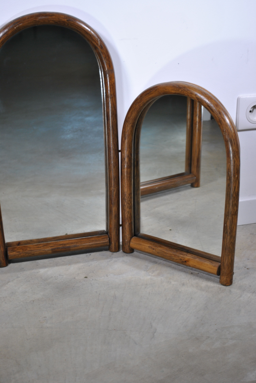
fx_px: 766
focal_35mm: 72
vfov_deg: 28.0
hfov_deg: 19.0
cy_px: 192
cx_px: 128
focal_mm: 48
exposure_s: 1/30
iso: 200
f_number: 5.6
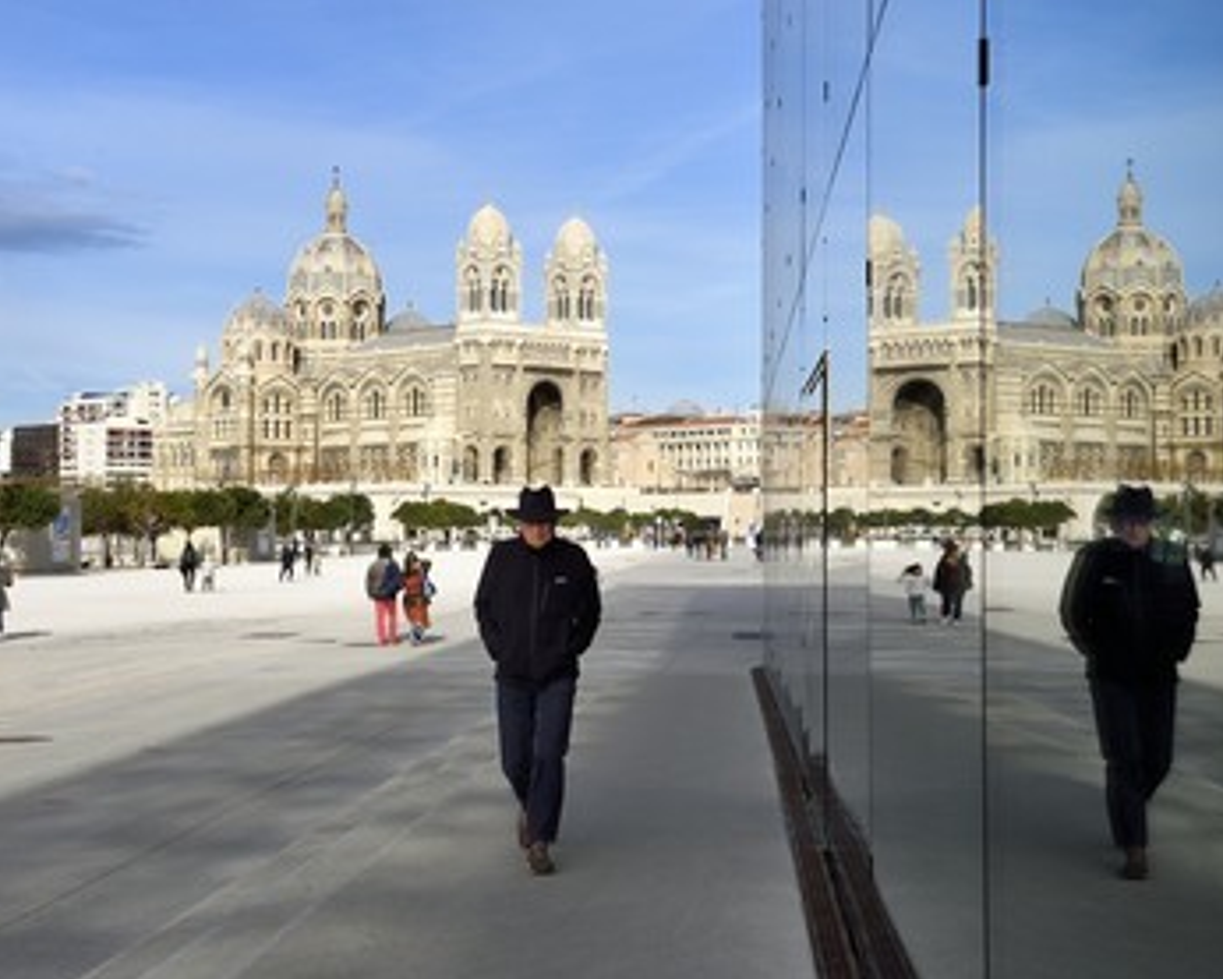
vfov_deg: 26.7
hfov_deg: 33.0
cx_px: 682
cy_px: 491
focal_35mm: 57
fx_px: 2064
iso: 200
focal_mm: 50
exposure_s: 1/200
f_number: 16
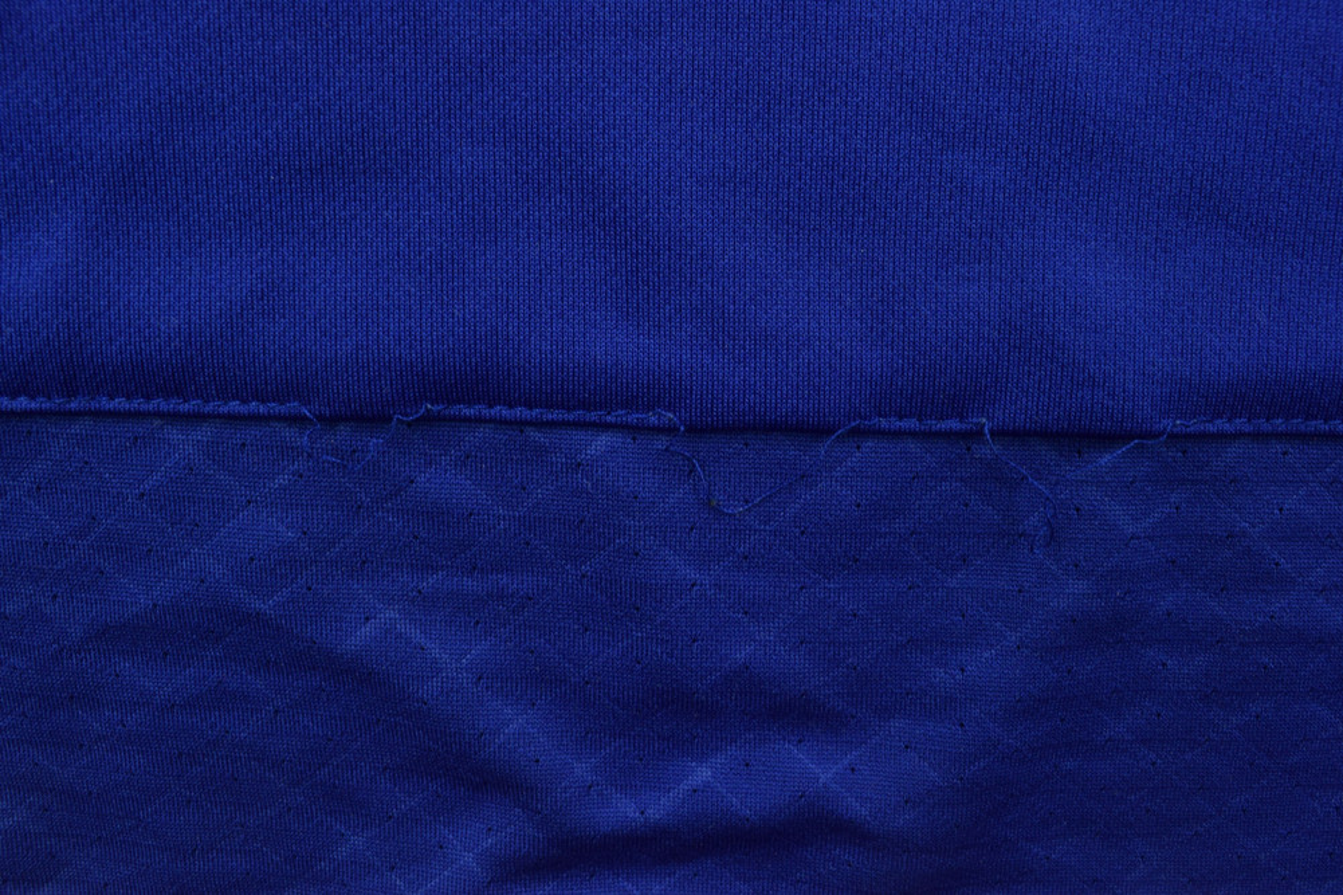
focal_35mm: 32
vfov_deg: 41.7
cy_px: 448
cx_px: 672
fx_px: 1175
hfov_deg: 59.5
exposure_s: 1/50
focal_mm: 21
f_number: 11
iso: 400
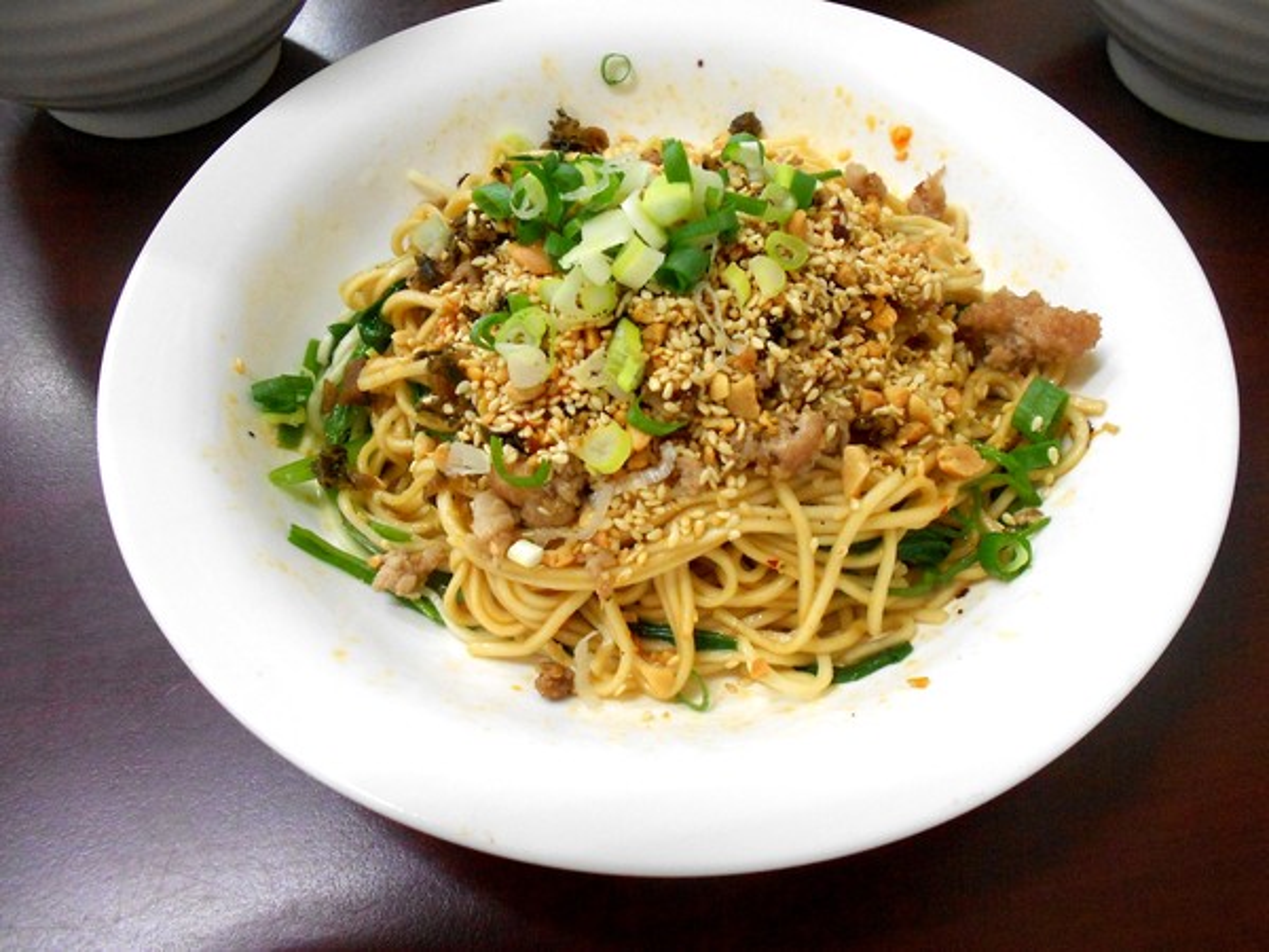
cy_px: 476
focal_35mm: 26
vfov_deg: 53.1
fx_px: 953
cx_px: 634
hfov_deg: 67.3
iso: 400
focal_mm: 4.6
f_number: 3.2
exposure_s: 1/30
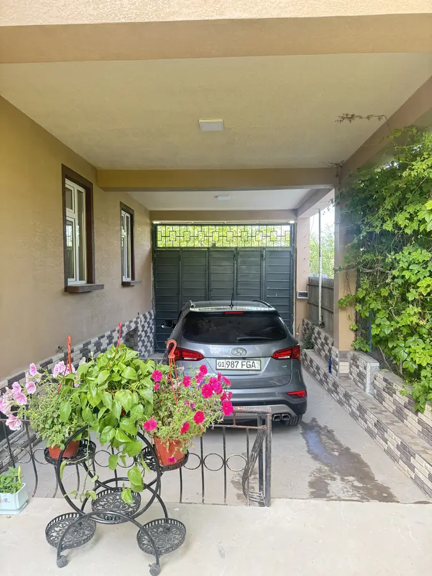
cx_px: 216
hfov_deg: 56.8
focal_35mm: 24
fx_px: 399
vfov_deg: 71.6
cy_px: 288
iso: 200
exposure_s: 1/121
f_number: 1.78
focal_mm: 6.76
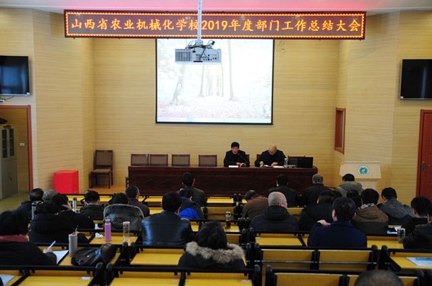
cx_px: 216
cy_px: 143
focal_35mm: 39
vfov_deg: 34.1
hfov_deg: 49.6
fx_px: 467
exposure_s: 1/13
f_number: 4
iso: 400
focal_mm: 26
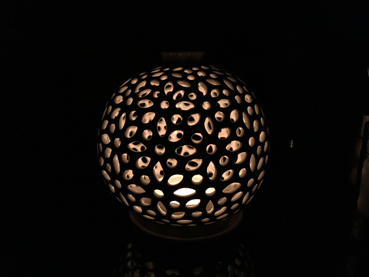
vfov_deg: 48.2
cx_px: 184
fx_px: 309
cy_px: 138
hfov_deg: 61.6
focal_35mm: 29
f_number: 2.2
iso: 200
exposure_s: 1/25
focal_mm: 4.15
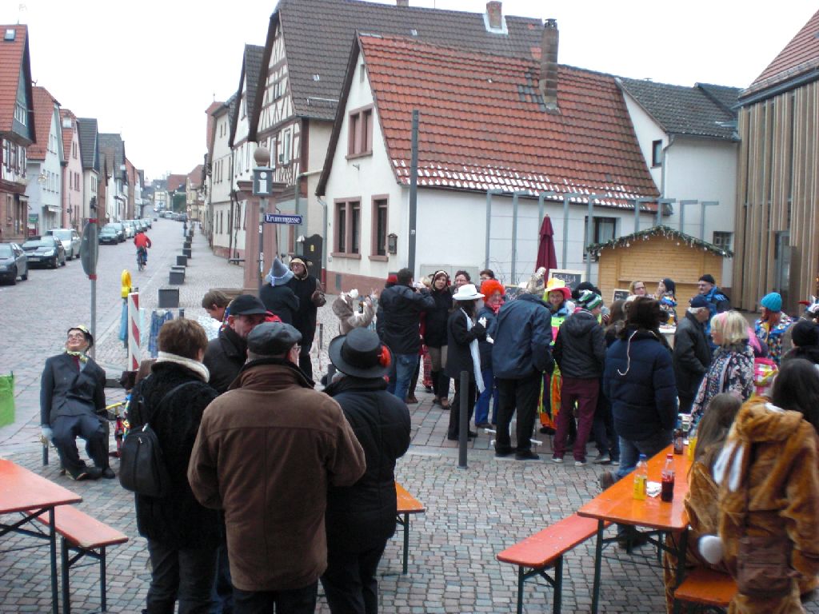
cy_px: 307
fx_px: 899
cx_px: 410
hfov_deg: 49.0
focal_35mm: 38
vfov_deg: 37.7
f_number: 3.1
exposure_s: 1/80
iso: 200
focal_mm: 6.3
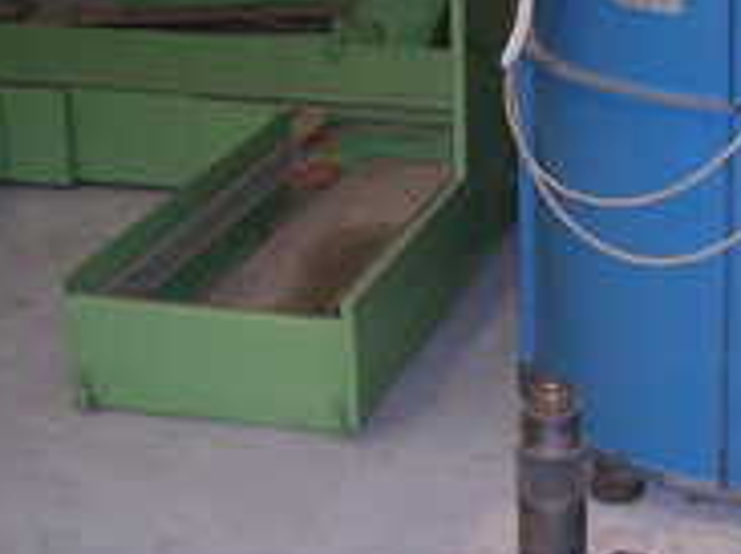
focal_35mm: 83
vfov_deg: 17.5
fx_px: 1776
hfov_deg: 22.6
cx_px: 761
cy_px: 53
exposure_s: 1/60.1
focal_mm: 5.8
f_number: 2.8
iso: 200
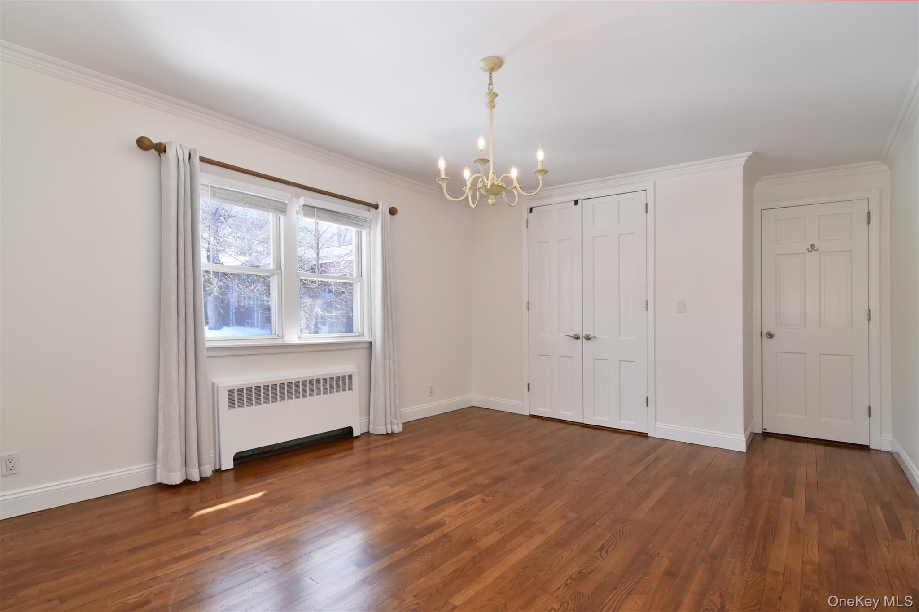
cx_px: 460
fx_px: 421
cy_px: 306
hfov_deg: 95.0
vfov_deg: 72.0
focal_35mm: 16
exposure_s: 1/60
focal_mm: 11
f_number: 11
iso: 640
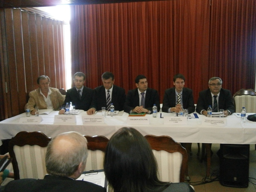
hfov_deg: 51.4
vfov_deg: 39.7
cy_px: 96
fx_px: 266
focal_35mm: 36
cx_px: 128
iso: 800
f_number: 3.1
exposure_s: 1/20
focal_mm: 6.4
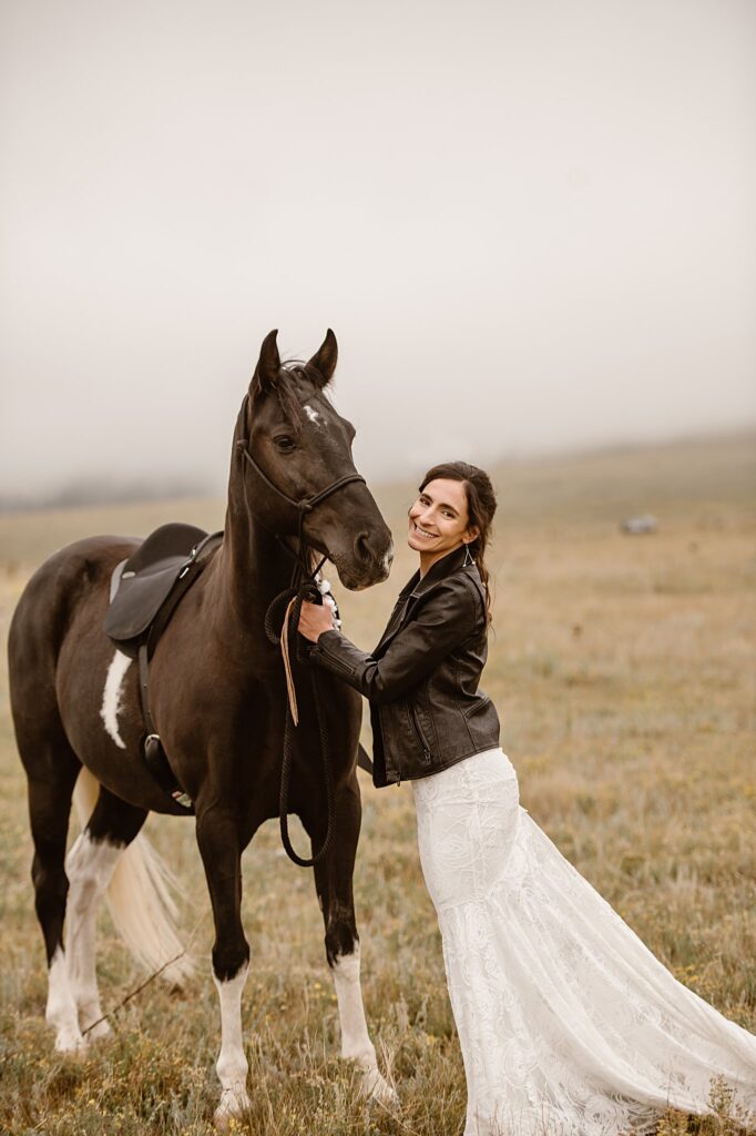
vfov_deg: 20.8
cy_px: 568
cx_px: 378
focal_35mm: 98
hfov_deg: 14.0
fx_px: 3089
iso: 200
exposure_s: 1/1000
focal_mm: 98
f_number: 2.8
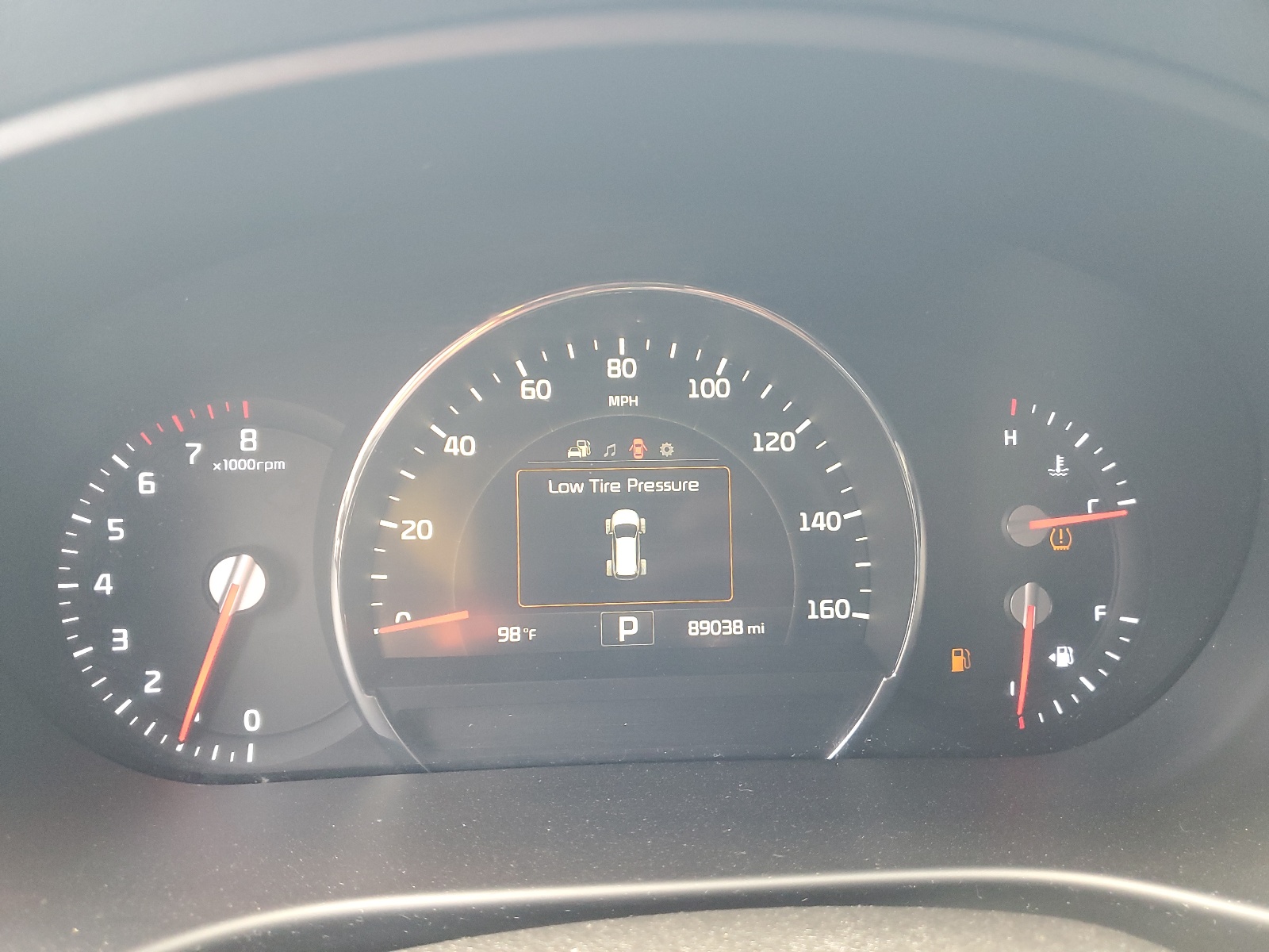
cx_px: 634
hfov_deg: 67.3
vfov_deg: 53.1
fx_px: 953
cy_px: 476
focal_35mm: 26
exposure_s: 1/60.2
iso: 206
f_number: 1.5
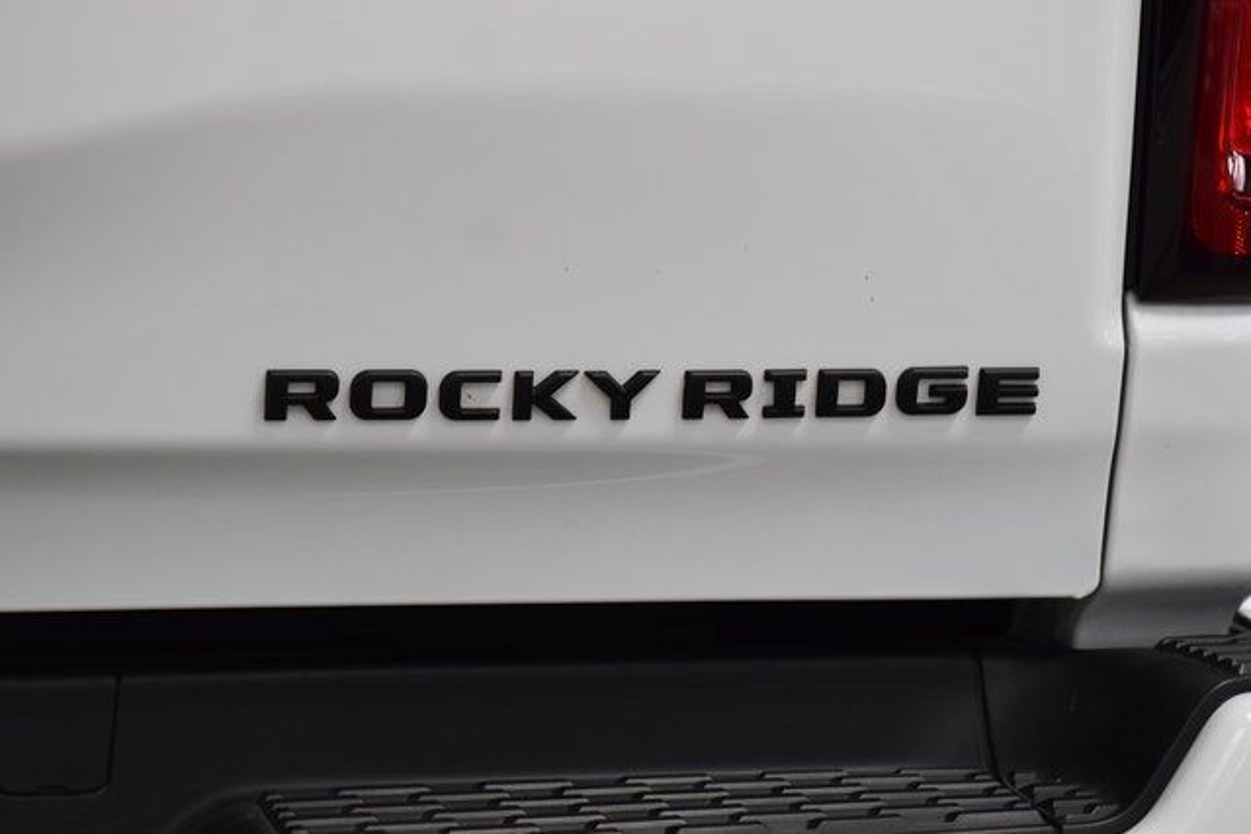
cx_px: 626
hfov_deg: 19.5
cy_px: 417
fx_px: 3649
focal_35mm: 105
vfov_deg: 13.0
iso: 1600
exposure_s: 1/125
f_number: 4
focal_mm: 70
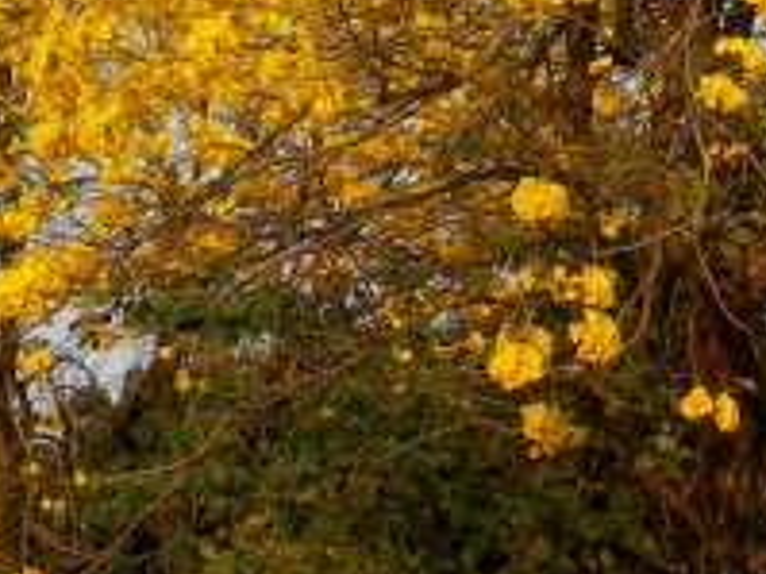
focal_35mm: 145
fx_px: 3207
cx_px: 420
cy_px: -77
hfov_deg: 13.6
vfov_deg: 10.1
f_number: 3.7
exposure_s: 1/388
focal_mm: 6.4
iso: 80
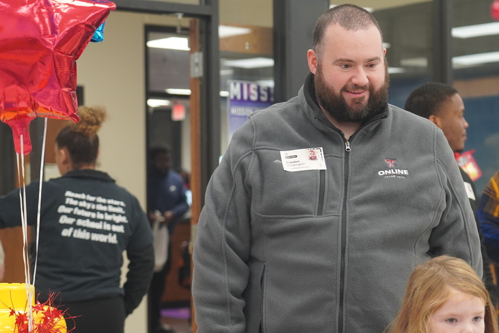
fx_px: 1303
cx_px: 321
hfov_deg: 21.6
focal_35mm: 94
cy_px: 220
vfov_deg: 14.5
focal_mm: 67
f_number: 4
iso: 2000
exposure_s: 1/160
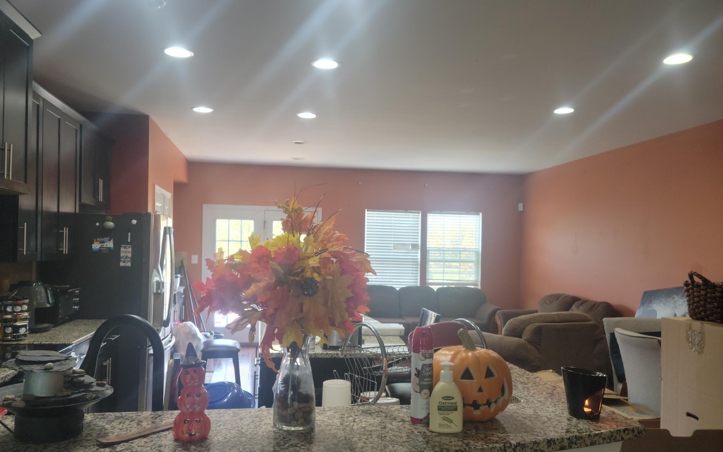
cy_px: 252
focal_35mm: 30
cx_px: 359
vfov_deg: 41.8
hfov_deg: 62.9
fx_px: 591
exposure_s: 1/60
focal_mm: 5.9
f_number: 2
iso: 200
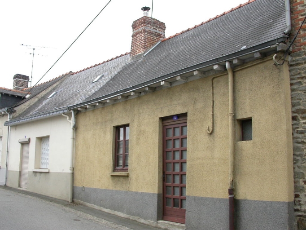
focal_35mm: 38
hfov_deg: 49.0
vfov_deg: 37.7
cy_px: 115
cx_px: 153
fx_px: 336
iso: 100
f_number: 5.3
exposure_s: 1/135
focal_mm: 7.85
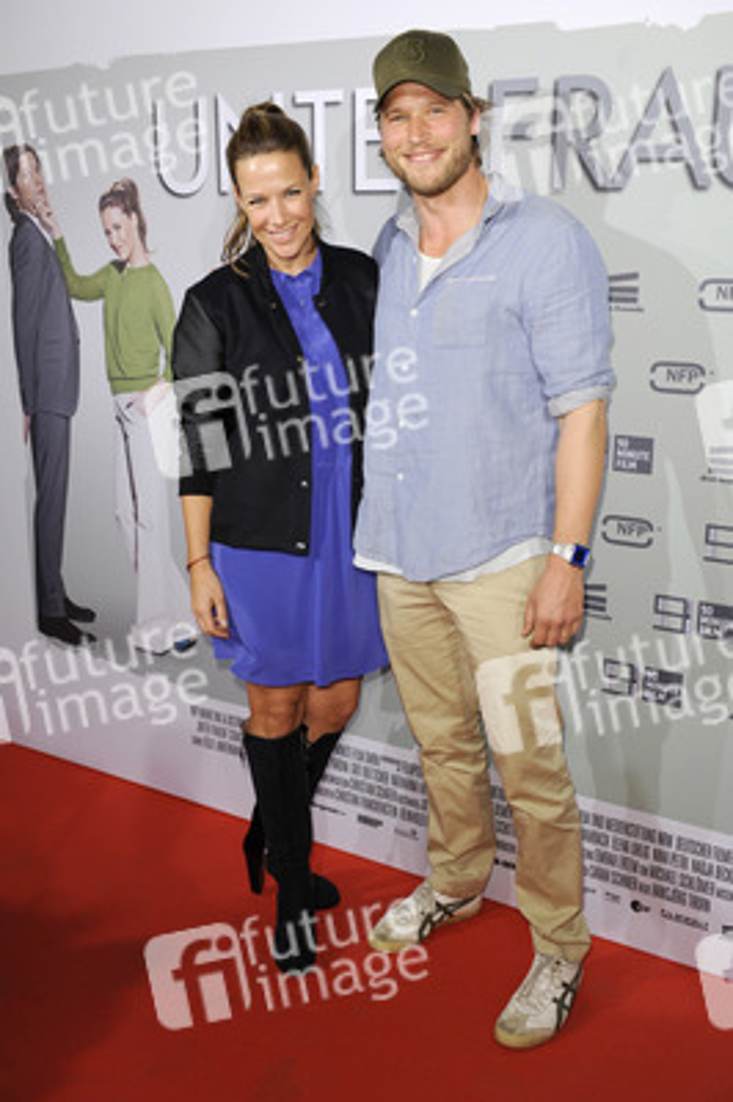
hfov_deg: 31.8
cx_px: 366
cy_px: 551
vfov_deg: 46.4
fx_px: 1285
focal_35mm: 42
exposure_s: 1/160
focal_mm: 42
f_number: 5.6
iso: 640
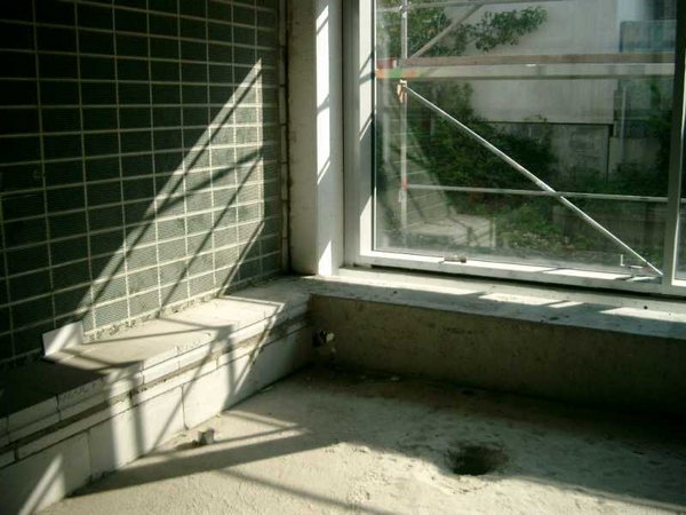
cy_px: 258
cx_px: 343
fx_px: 733
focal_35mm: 37
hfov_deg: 50.1
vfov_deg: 38.7
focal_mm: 7.6
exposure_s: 1/800
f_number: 2.6
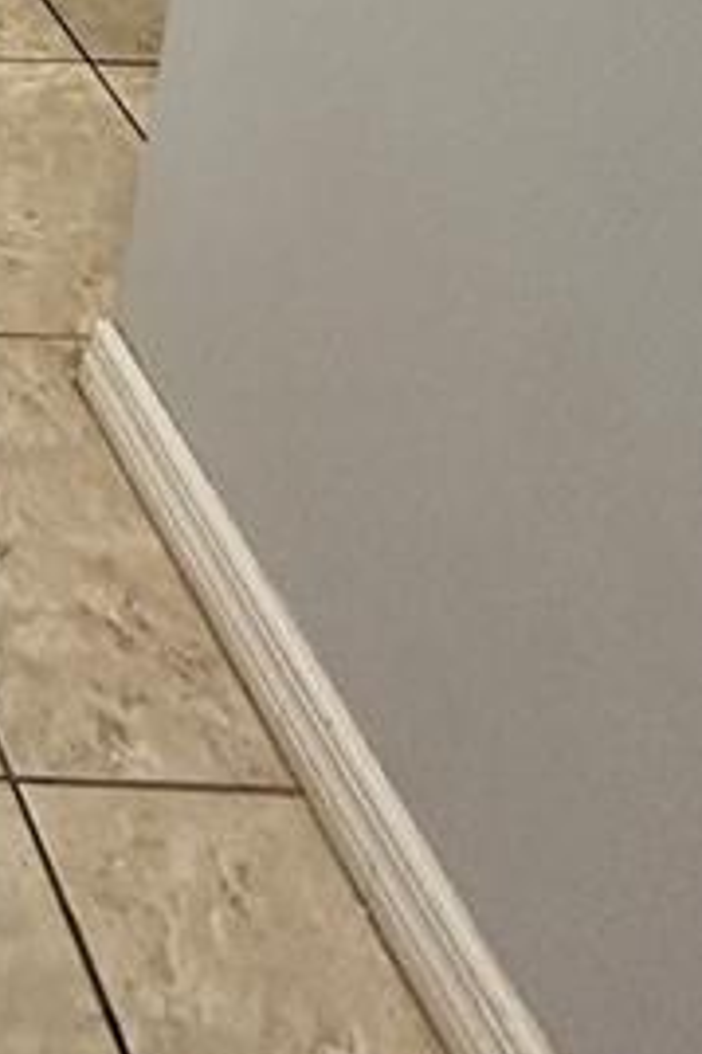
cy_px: -607
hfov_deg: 15.0
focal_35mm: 65
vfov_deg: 23.4
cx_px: -863
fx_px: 1904
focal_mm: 2.22
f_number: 2.2
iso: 250
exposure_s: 1/60
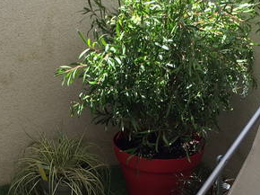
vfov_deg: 18.2
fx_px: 593
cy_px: 197
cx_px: 135
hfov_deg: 24.7
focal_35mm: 79
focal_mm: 4.15
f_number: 2.2
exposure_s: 1/570
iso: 32
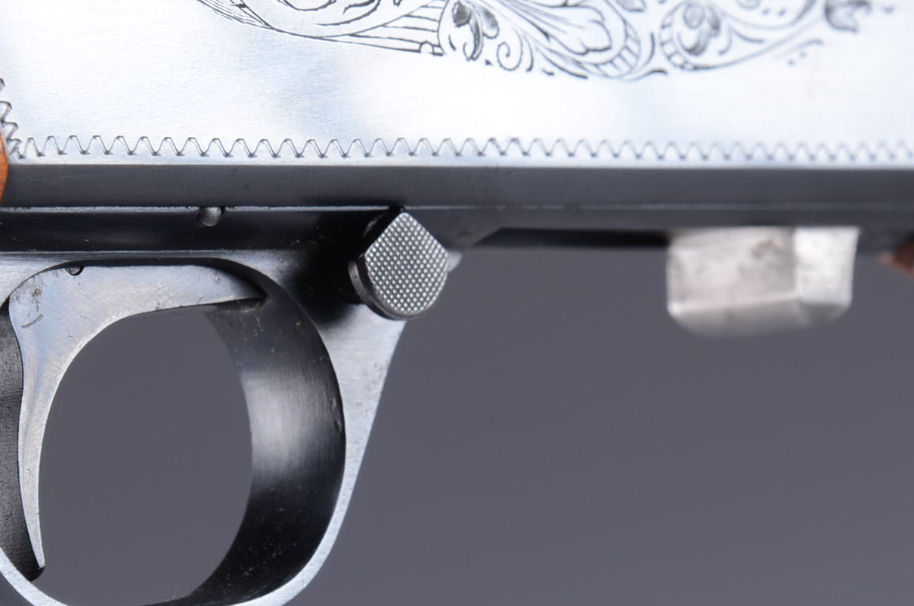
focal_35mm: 321
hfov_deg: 6.4
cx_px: 546
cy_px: 108
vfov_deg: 4.3
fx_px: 8134
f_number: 13
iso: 125
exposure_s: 1/80
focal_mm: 105
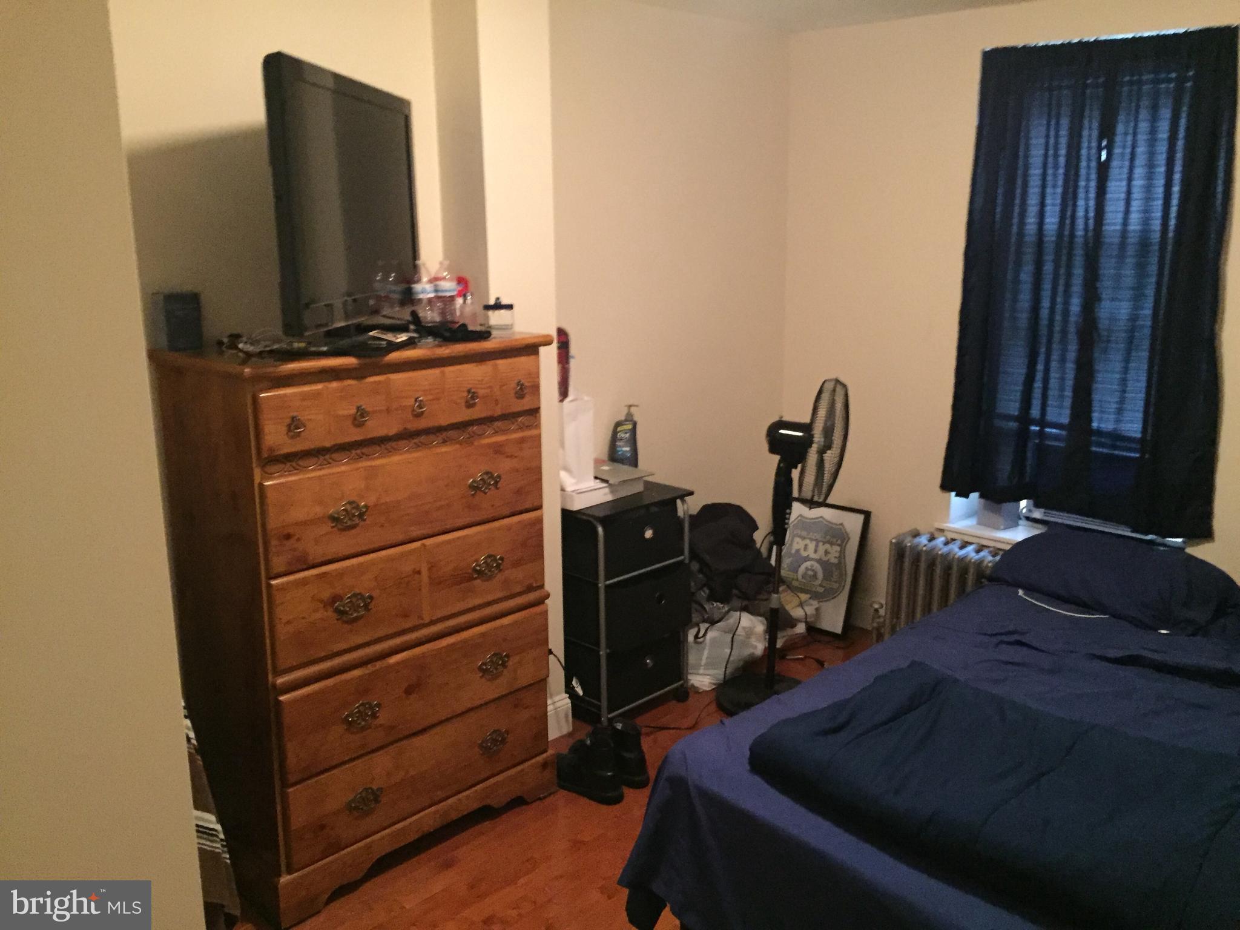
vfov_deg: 48.2
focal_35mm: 29
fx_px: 1039
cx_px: 620
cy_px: 465
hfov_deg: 61.7
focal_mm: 4.15
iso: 400
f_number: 2.2
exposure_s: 1/15
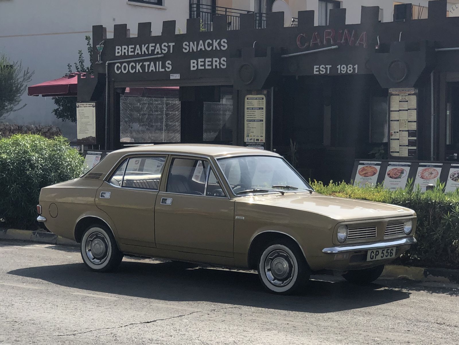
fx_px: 690
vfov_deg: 28.0
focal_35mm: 52
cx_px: 230
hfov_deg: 36.8
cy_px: 172
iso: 16
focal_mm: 6
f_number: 2.4
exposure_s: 1/1567
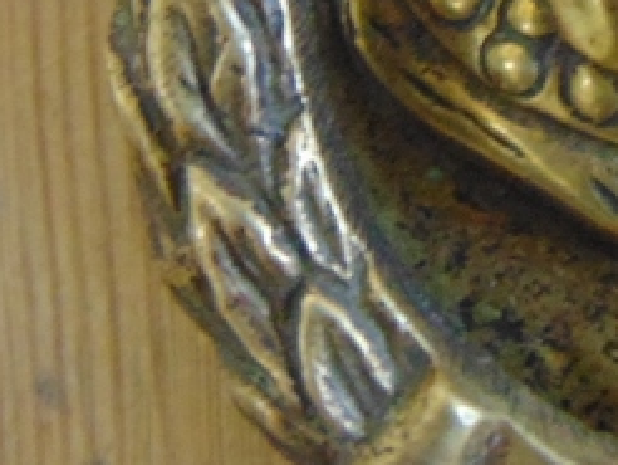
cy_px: -236
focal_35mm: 104
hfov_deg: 18.2
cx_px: 668
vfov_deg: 13.4
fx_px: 1859
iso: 400
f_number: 3
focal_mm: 4.5
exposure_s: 1/25
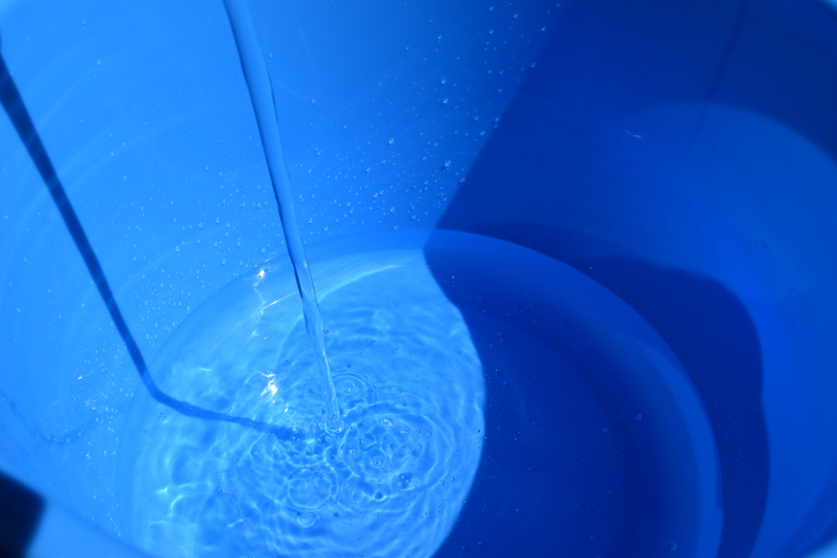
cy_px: 279
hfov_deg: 47.9
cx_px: 418
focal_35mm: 40
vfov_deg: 33.0
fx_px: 941
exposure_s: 1/640
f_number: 13
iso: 200
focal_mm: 27
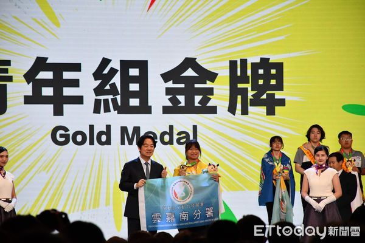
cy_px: 122
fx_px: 2129
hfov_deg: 9.8
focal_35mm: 210
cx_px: 182
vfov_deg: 6.5
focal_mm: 140
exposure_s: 1/250
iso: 2500
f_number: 5.6
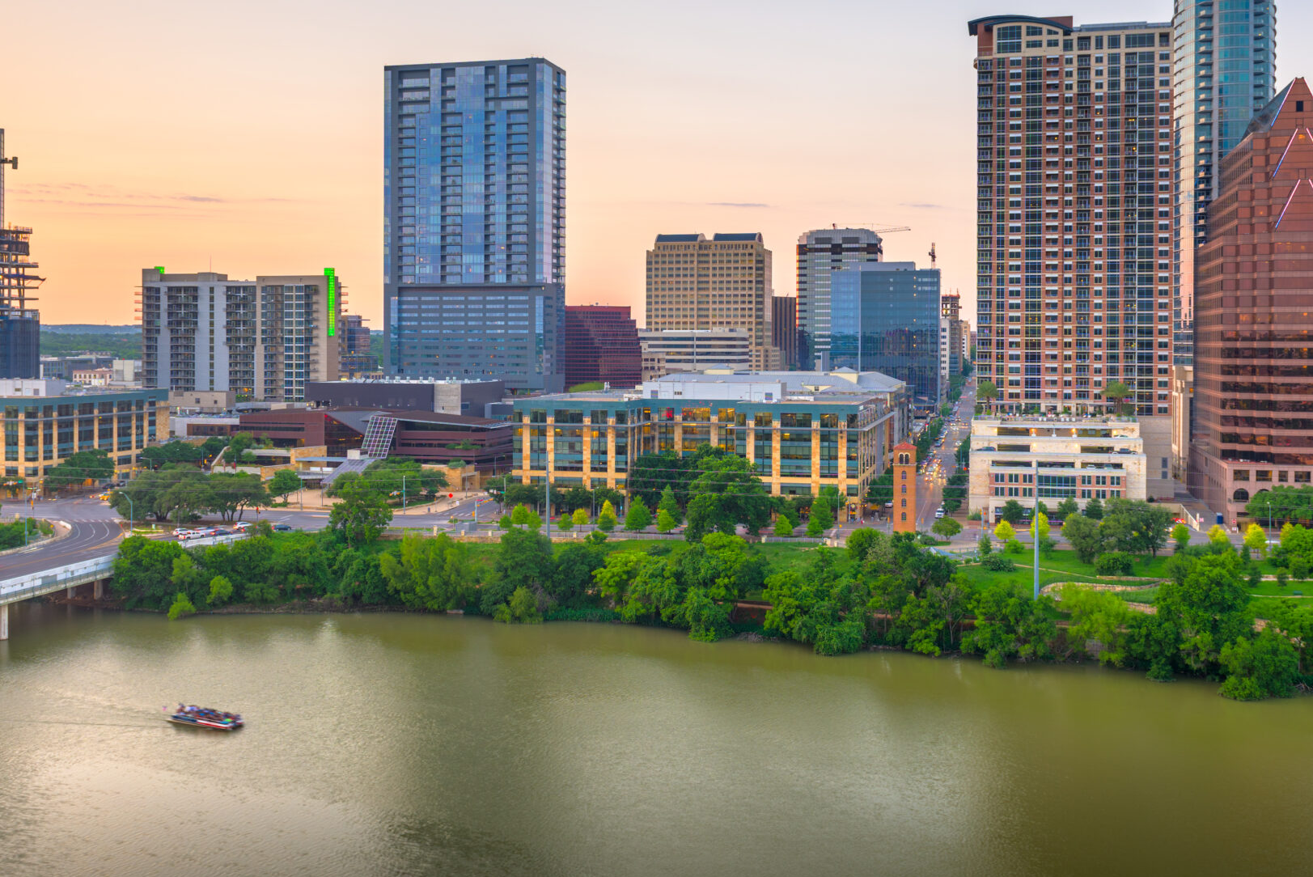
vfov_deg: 32.6
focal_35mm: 41
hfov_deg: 47.4
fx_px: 1496
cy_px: 348
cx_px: 621
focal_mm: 26
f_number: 8
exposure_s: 1
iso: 64
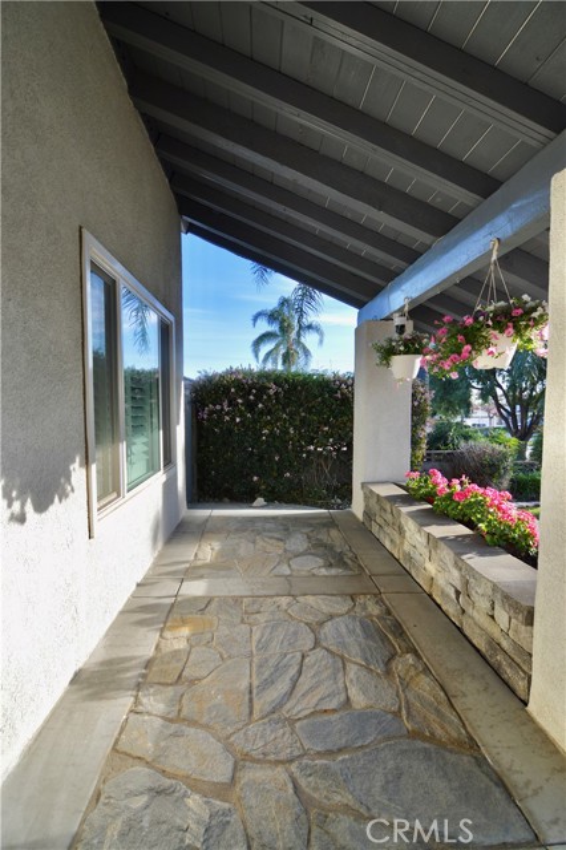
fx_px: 390
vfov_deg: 95.0
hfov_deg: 72.0
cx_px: 283
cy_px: 425
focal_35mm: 16
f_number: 5.6
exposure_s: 1/125
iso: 100
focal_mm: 11
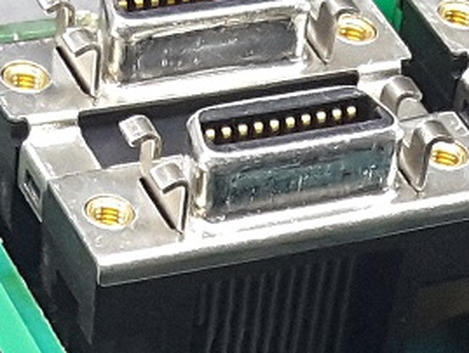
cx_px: 354
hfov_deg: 10.5
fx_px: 2548
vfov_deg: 7.3
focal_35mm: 188
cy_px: 931
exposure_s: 1/25
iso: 125
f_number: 1.9
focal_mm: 2.9
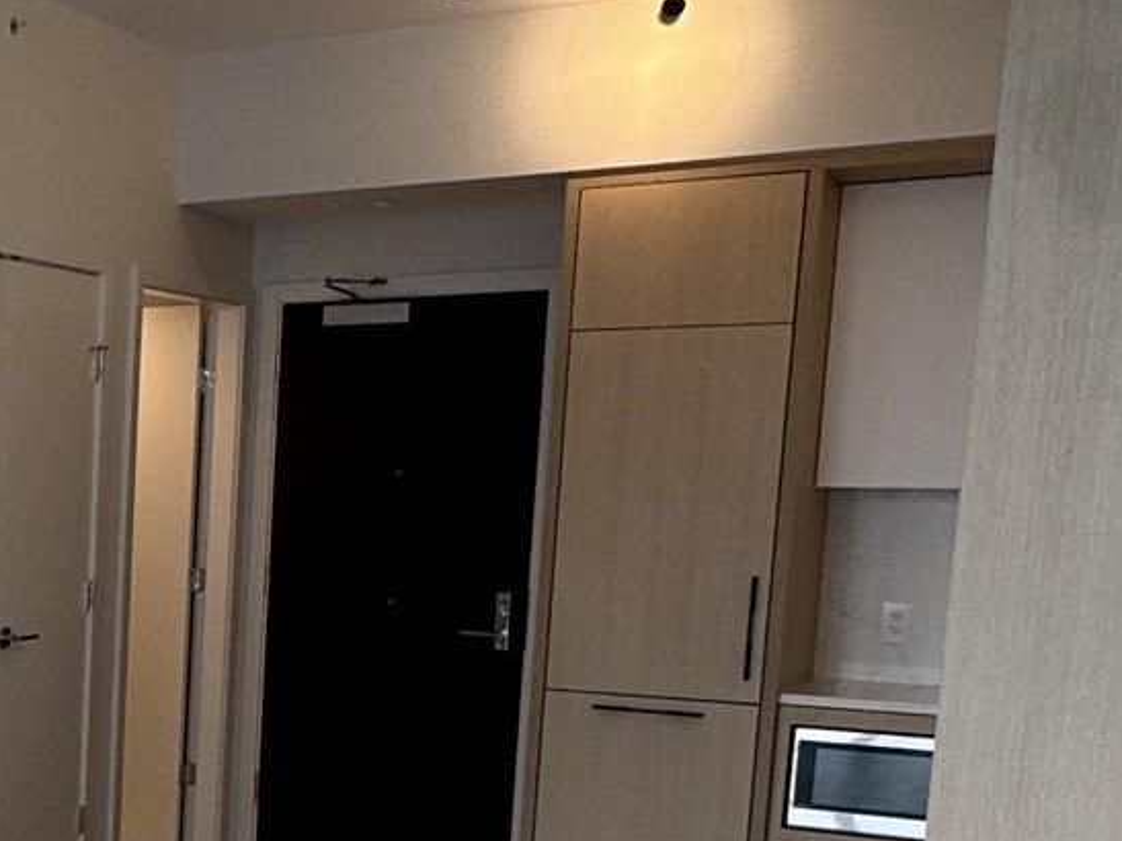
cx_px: -302
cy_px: 749
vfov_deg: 24.1
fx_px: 1912
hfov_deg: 27.7
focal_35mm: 59
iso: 100
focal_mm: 2.22
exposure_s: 1/120
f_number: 2.2
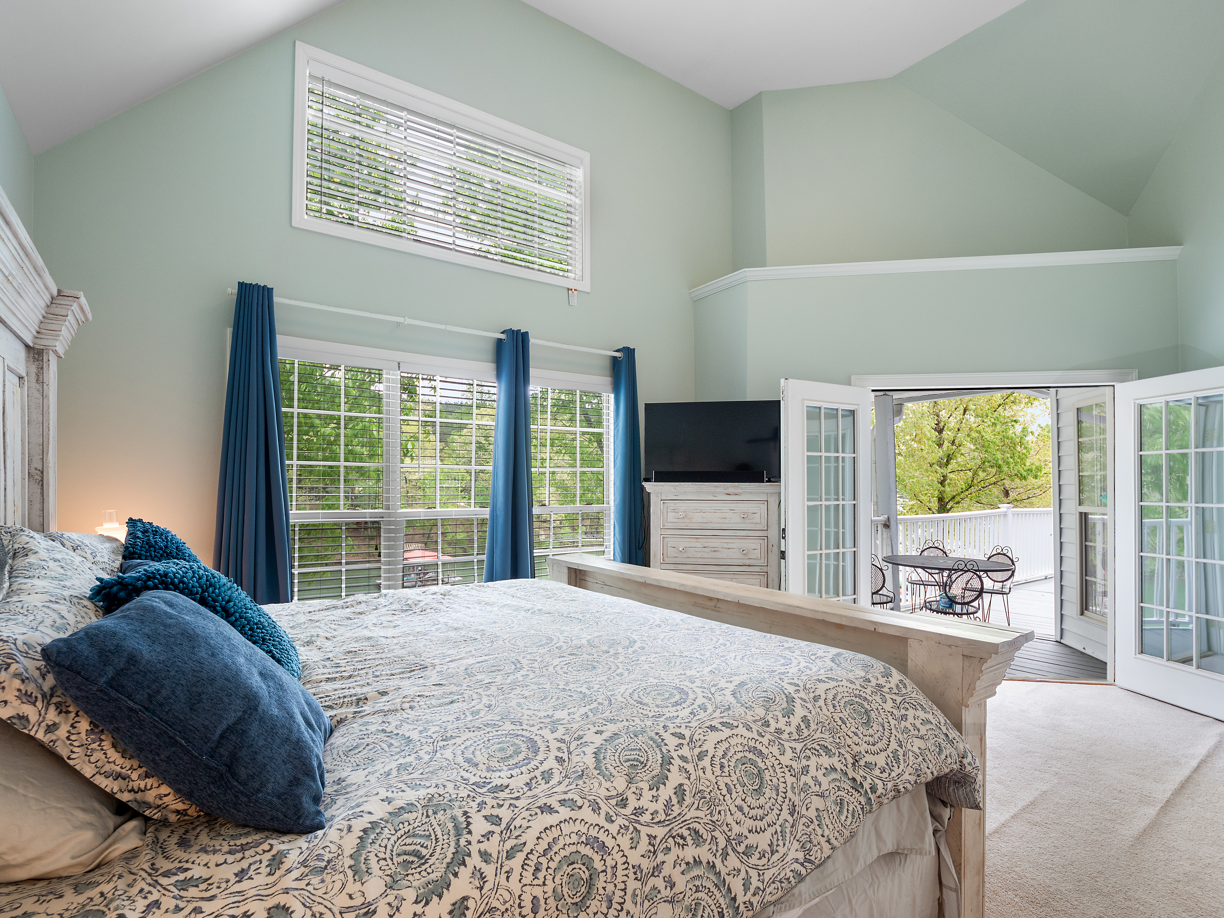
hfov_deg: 94.5
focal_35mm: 16
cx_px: 612
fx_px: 566
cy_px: 459
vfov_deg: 78.1
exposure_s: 1/15
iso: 200
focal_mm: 8
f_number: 5.6
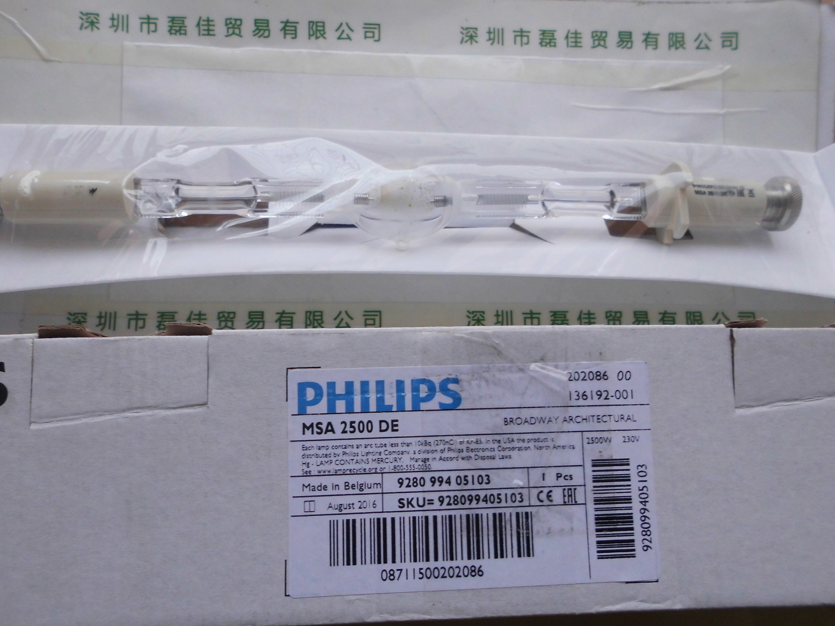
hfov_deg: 67.3
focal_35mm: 26
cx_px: 418
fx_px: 627
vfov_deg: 53.1
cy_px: 313
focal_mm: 4.6
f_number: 3.2
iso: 100
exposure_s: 1/94
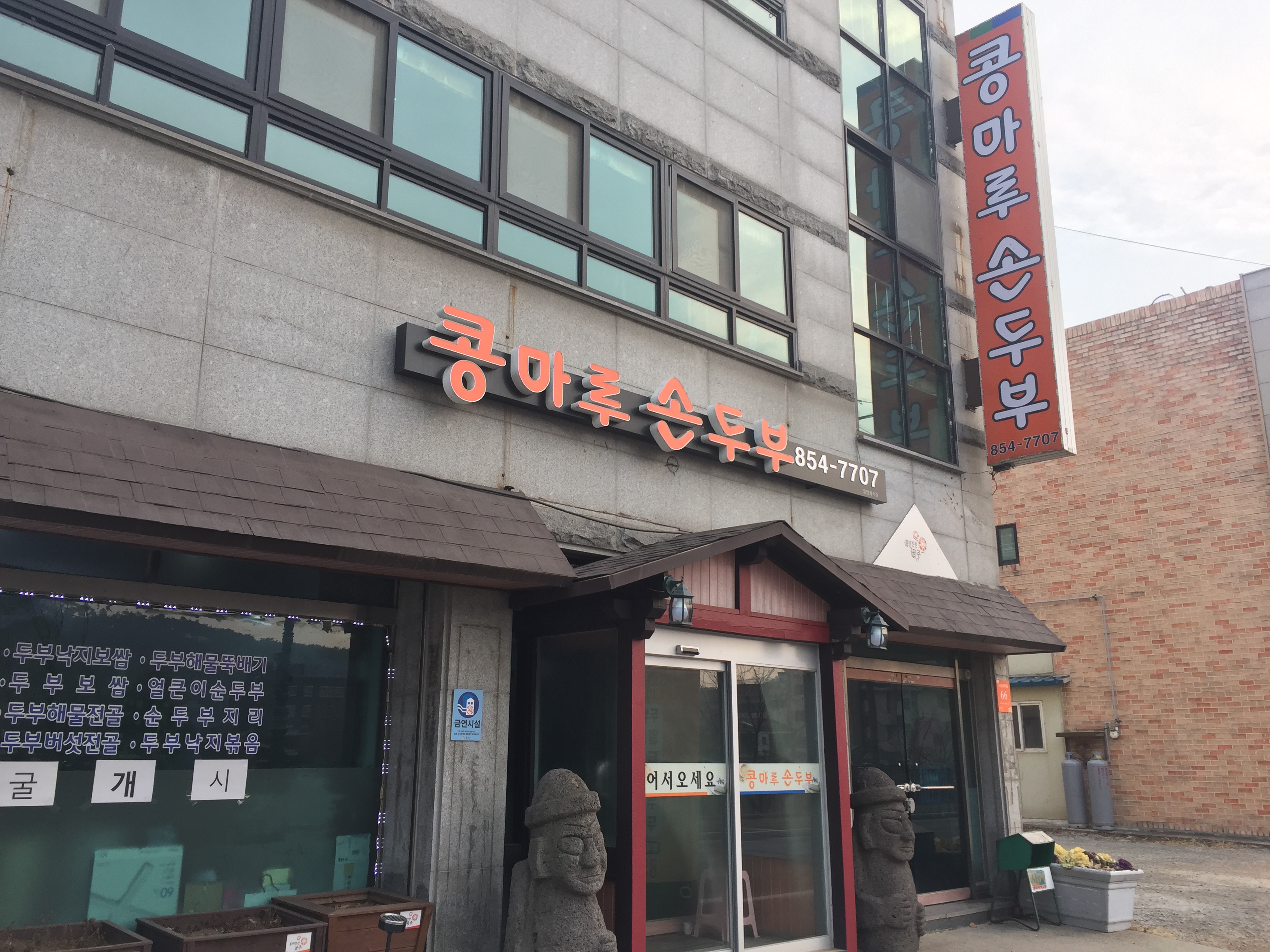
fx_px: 1064
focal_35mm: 29
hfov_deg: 61.7
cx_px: 635
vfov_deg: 48.2
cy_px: 476
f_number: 2.2
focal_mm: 4.15
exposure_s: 1/542
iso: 32
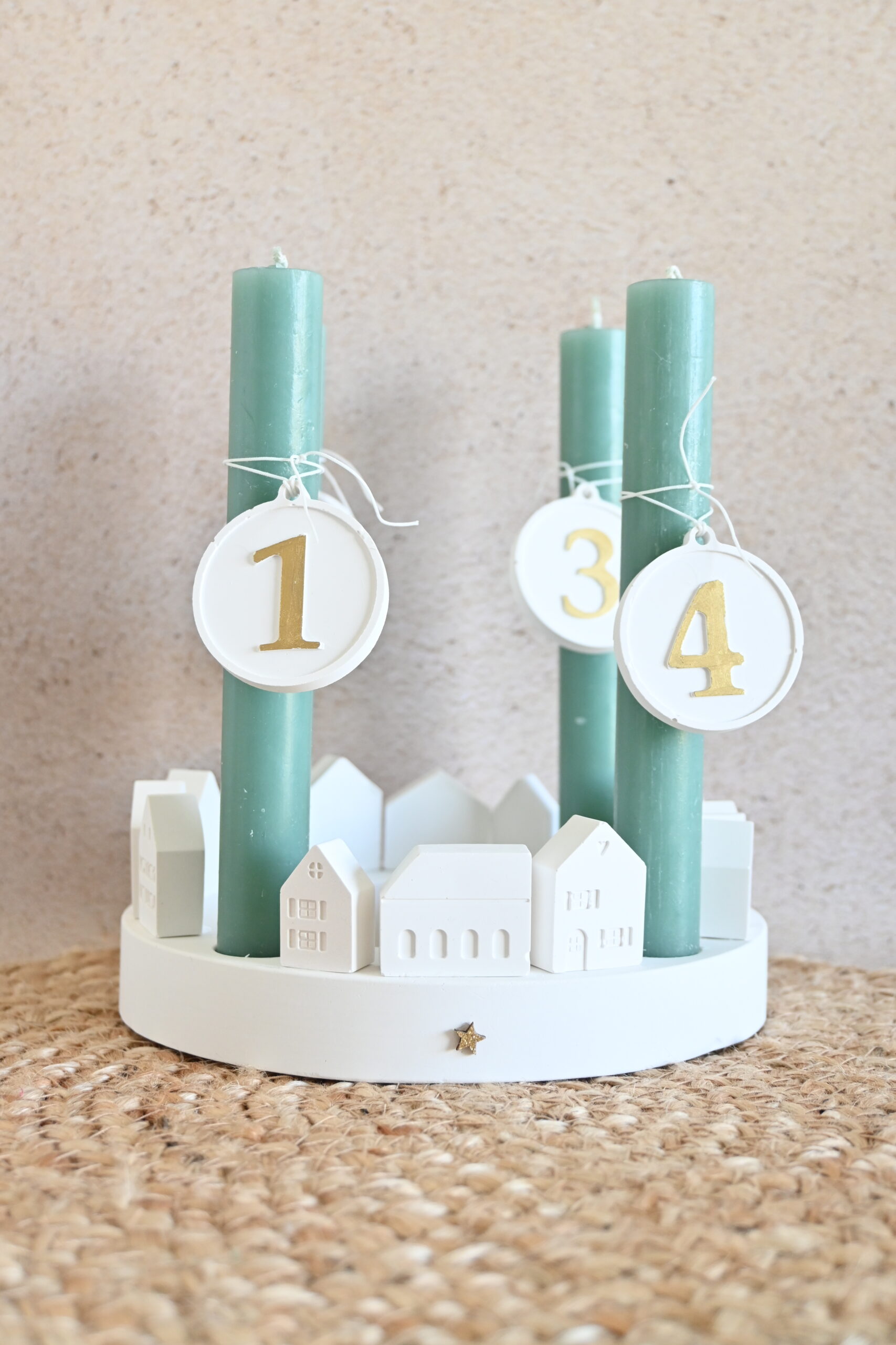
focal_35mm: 47
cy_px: 672
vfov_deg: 41.7
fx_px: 1764
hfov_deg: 28.5
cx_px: 448
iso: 640
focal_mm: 31.5
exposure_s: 1/50
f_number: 5
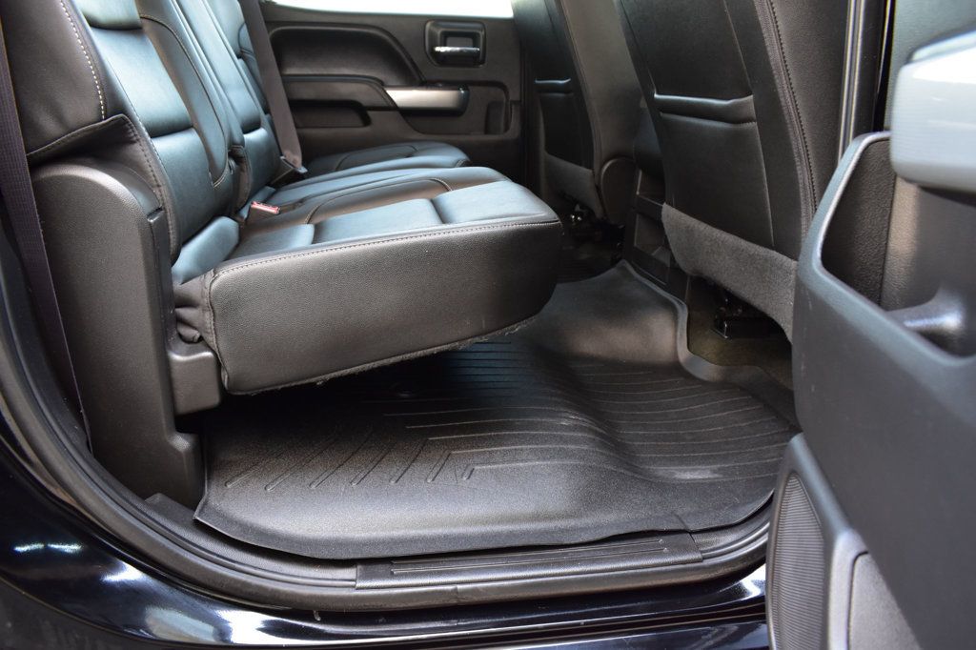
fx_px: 732
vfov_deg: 47.9
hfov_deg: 67.4
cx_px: 488
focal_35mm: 27
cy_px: 325
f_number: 6.3
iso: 800
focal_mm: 18
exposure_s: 1/15
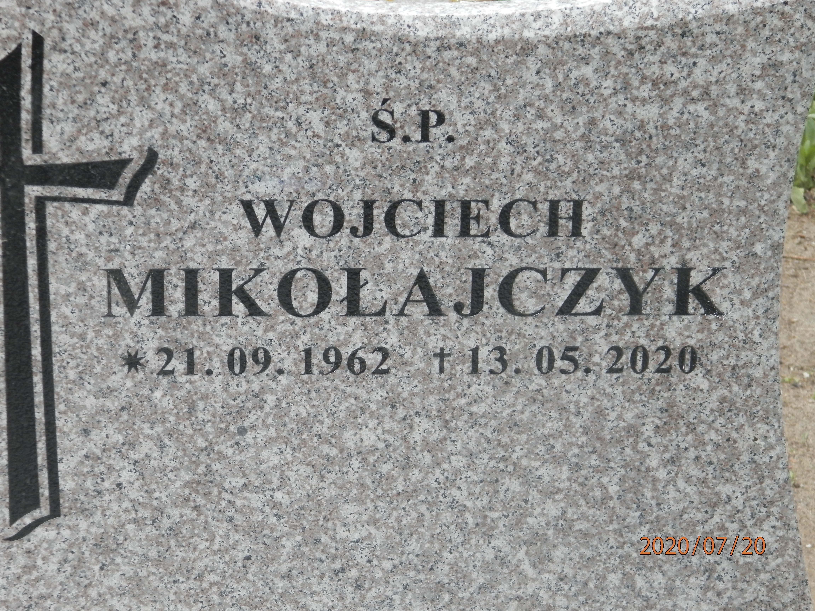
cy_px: 306
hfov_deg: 18.5
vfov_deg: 14.0
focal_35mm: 106
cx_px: 408
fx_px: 2496
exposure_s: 1/125
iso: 200
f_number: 4.5
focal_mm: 19
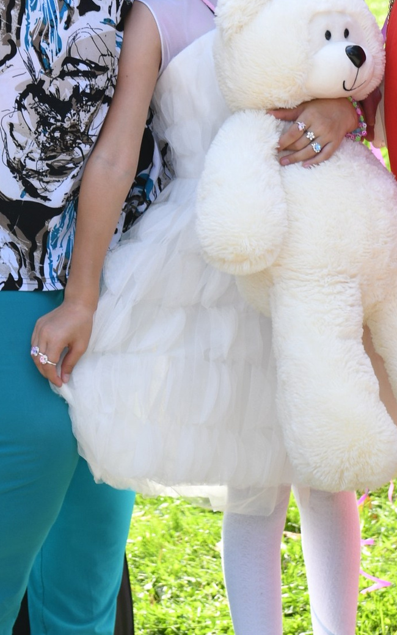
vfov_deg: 10.0
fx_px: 3583
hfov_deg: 6.3
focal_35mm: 207
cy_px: -129
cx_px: 100
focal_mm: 55
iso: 160
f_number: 4.5
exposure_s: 1/200
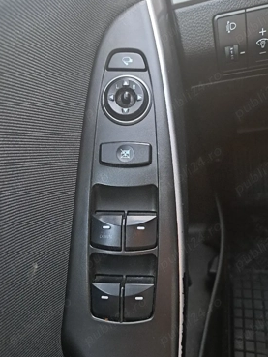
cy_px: 182
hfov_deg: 53.1
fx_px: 268
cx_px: 134
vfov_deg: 67.3
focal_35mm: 26
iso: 800
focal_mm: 5.23
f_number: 1.8
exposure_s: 1/20
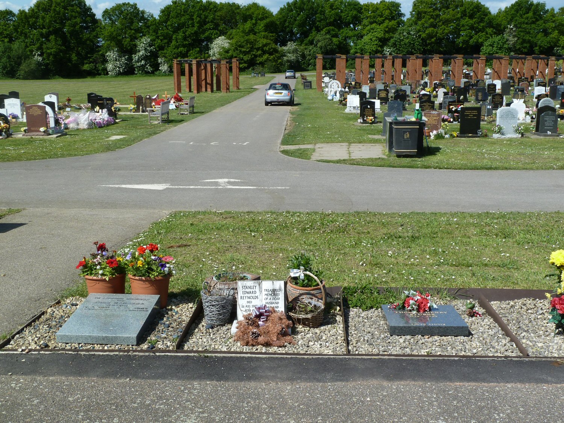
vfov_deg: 36.0
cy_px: 212
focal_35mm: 40
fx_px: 652
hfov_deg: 46.8
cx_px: 282
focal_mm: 6.5
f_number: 5
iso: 80
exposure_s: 1/400
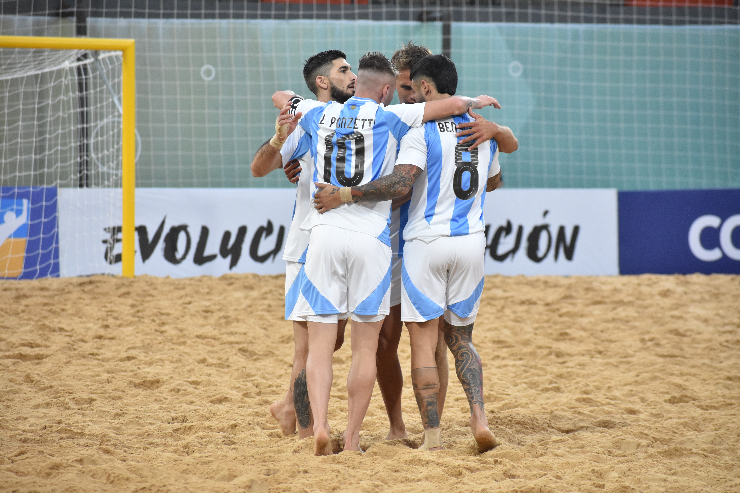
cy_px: 246
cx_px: 370
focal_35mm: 225
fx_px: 4625
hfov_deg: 9.1
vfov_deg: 6.1
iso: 2000
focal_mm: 150
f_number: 5
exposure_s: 1/640
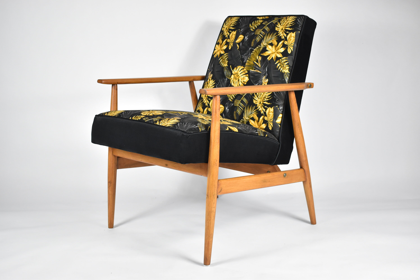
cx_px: 210
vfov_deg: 26.5
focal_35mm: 51
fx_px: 595
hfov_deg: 38.9
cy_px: 140
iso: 1600
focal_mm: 34
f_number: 4.5
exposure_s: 1/125
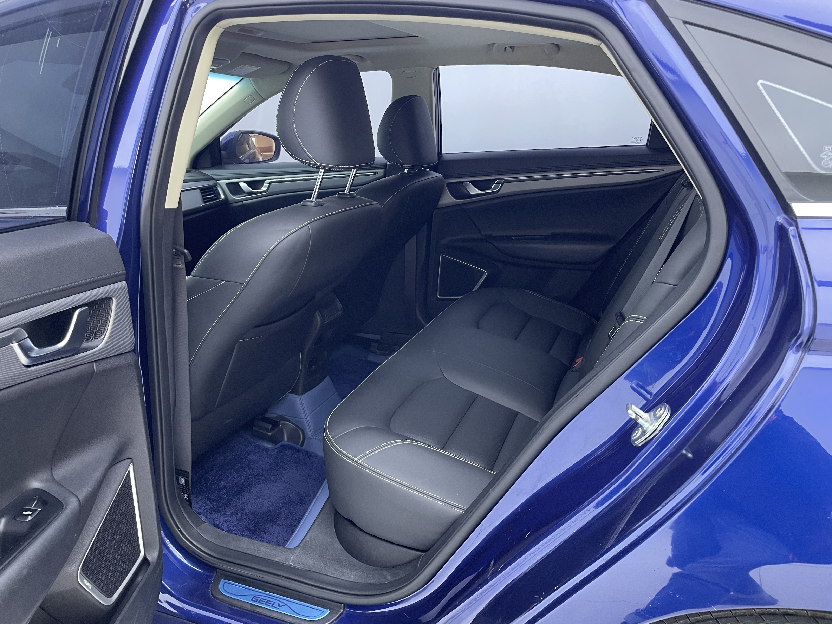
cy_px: 312
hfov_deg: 67.3
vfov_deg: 53.1
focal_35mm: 26
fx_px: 625
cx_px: 416
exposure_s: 1/50
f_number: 1.6
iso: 125
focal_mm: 4.2
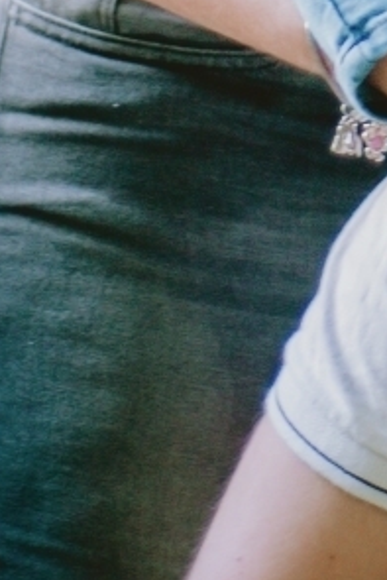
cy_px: -672
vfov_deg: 7.2
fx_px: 4413
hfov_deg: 4.9
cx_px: 811
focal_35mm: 274
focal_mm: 50
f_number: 2.2
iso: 400
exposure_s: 1/160
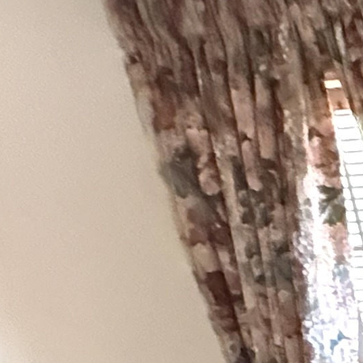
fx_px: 1103
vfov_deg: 16.4
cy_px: 606
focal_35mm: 93
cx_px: 1314
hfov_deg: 9.2
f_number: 2.2
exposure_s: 1/60
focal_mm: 2.22
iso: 1250
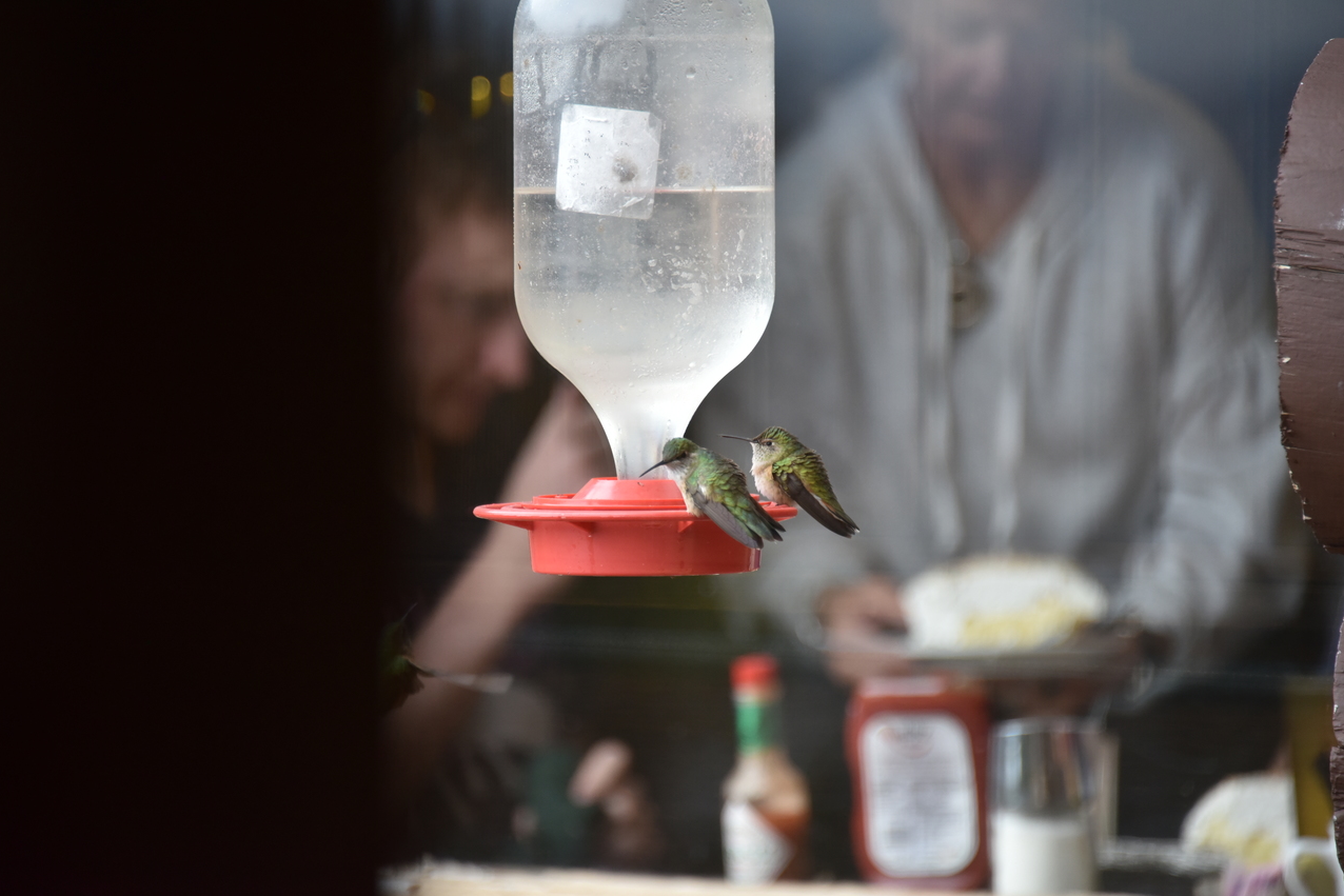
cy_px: 449
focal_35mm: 301
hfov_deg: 6.8
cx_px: 671
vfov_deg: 4.6
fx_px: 11238
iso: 1400
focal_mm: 300
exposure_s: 1/640
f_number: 5.6
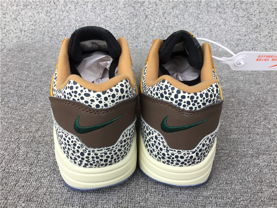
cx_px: 138
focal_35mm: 31
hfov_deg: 58.4
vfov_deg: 45.4
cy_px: 104
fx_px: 248
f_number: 2.4
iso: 32
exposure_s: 1/100
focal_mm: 3.3
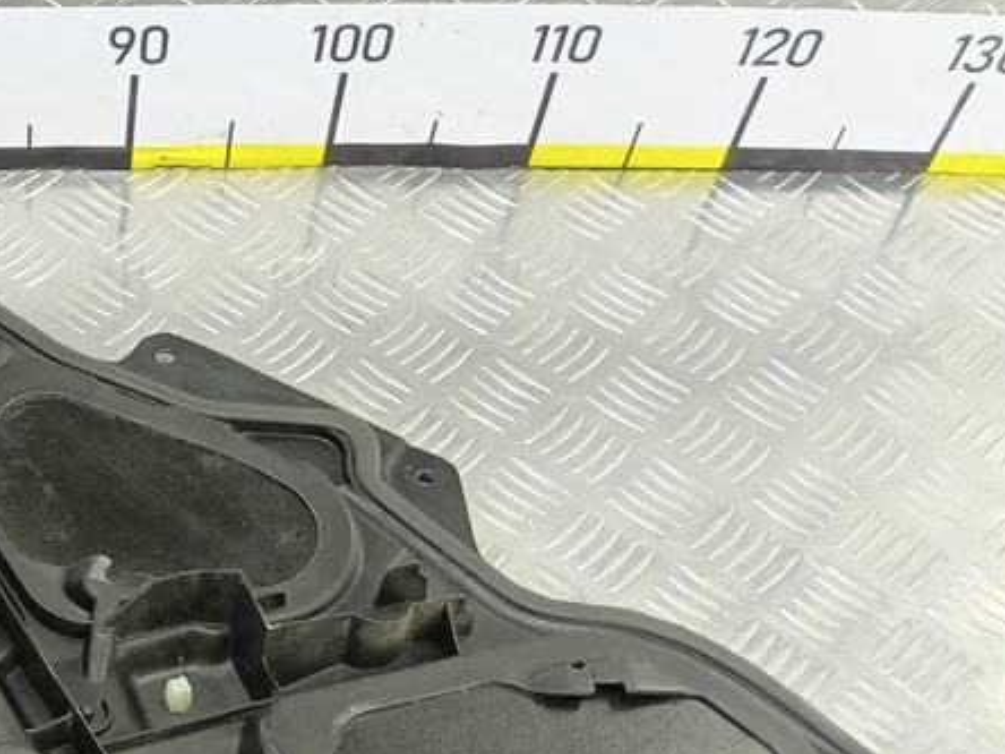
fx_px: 1539
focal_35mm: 53
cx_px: -11
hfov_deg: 33.0
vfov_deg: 26.4
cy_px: 711
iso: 215
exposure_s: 1/33.3
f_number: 1.6
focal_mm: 4.11
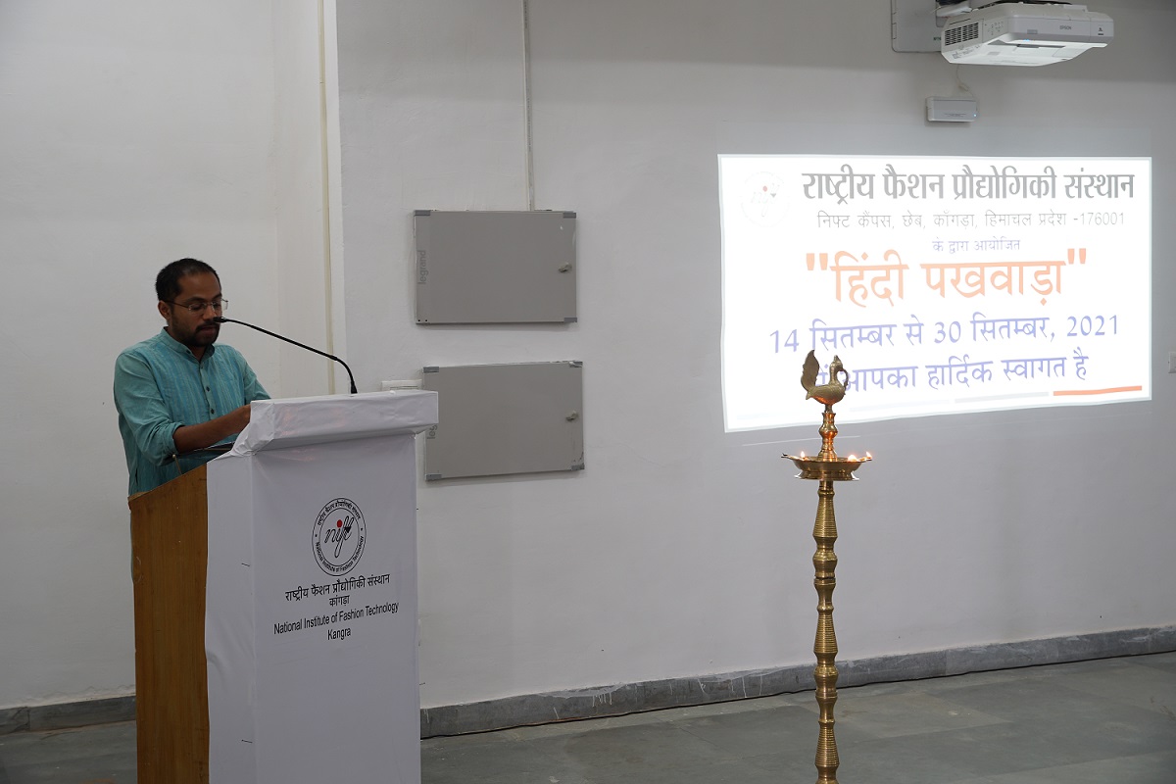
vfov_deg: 26.5
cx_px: 588
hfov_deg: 38.9
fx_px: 1666
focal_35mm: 51
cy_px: 392
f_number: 4.5
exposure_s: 1/5
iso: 100
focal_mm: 34
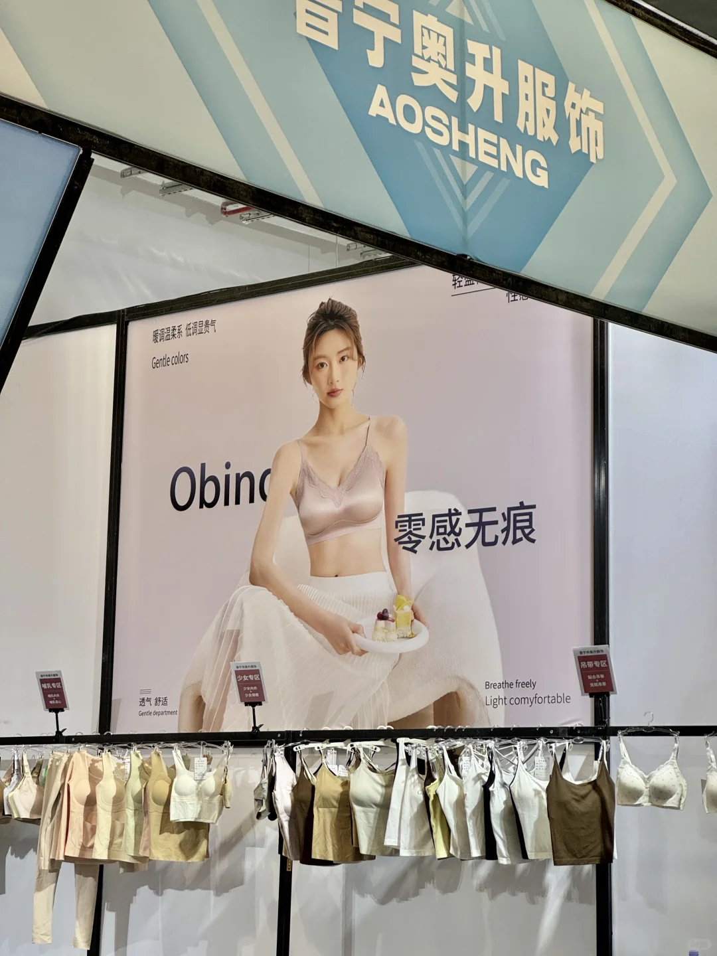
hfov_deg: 19.1
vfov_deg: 25.3
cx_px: 358
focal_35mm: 77
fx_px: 2127
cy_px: 478
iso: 160
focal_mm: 9
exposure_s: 1/100
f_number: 2.8
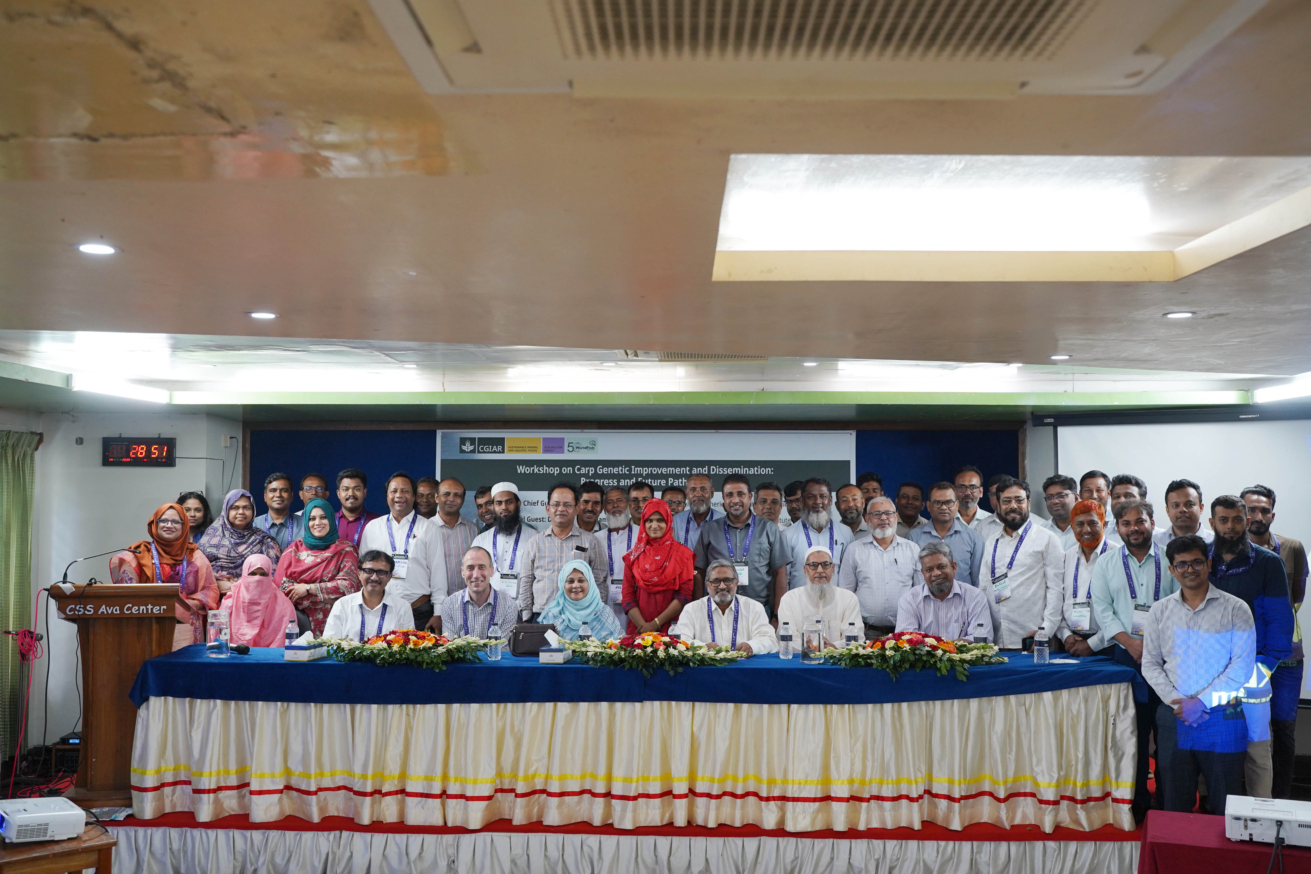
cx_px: 656
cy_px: 437
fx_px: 1238
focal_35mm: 34
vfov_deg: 38.9
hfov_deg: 55.8
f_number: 4
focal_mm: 34
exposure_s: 1/160
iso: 1000
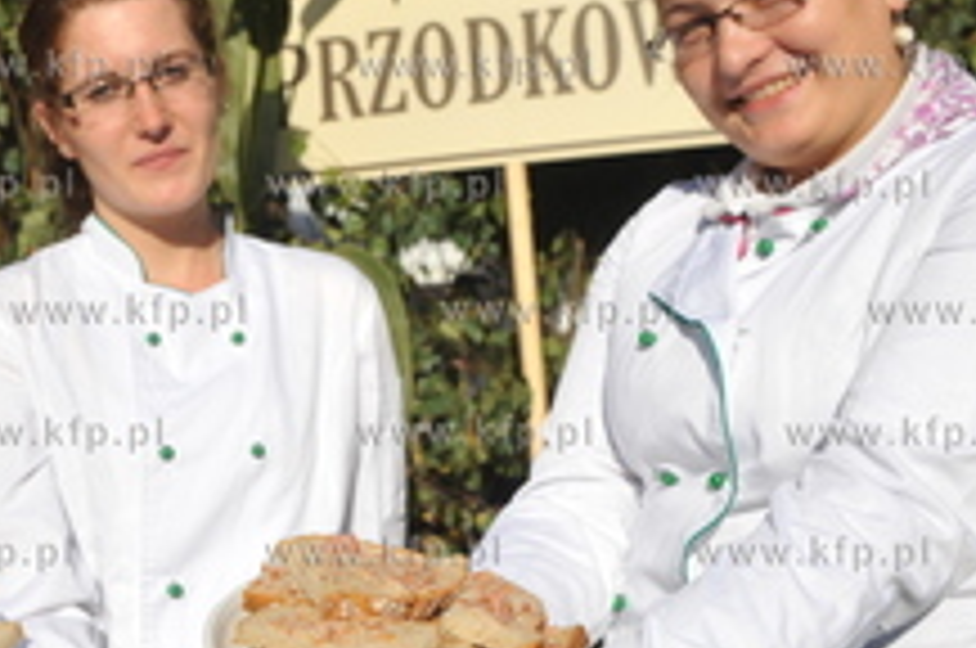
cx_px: 288
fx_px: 1597
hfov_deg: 33.5
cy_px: 369
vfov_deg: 22.9
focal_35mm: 59
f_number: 5.6
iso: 800
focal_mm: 32
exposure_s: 1/8000
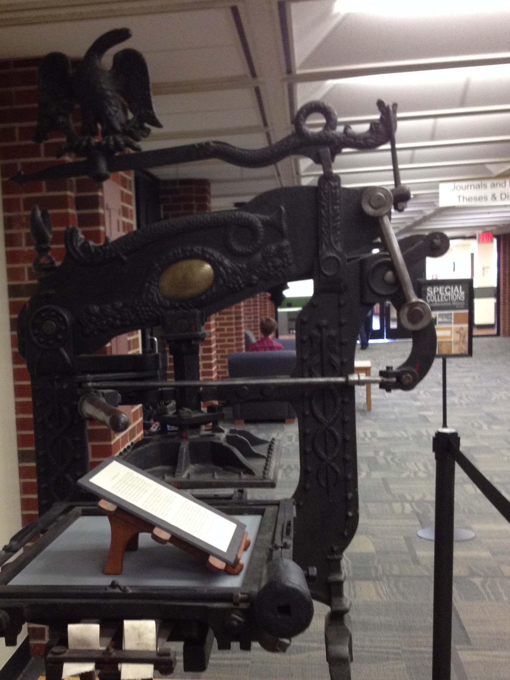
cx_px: 147
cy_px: 403
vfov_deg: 35.4
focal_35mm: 54
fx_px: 1061
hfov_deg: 26.8
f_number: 2.4
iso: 200
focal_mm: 4.28
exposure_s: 1/20
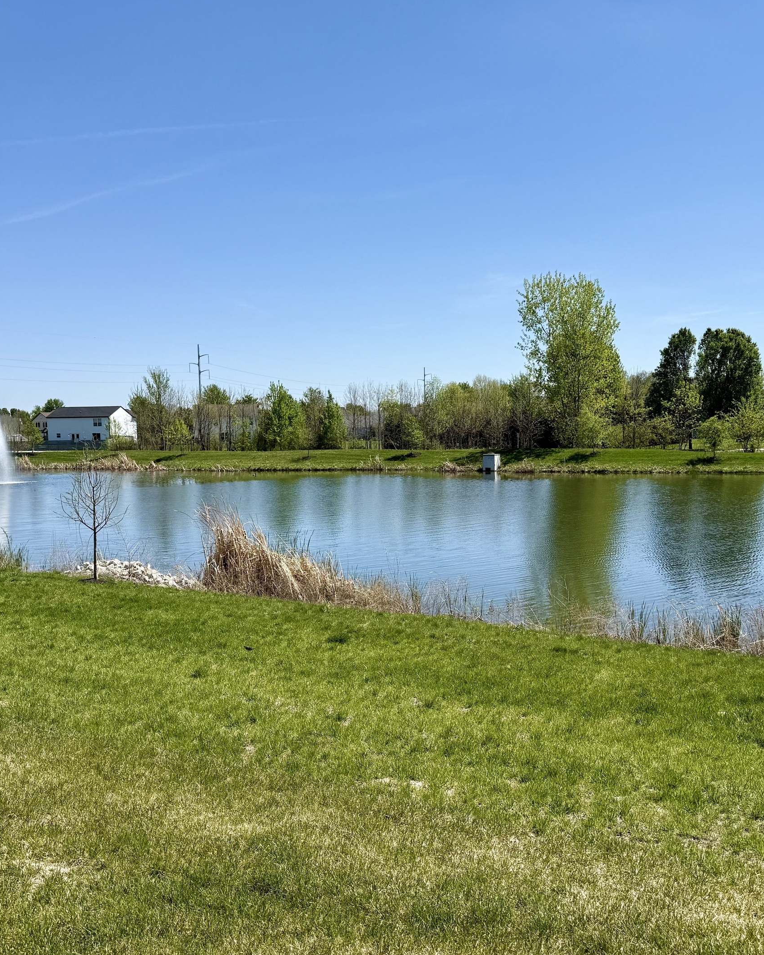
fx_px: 961
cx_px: 378
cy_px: 502
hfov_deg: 43.3
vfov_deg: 52.8
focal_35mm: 34
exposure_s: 1/6173
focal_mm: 6.76
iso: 80
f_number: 1.78
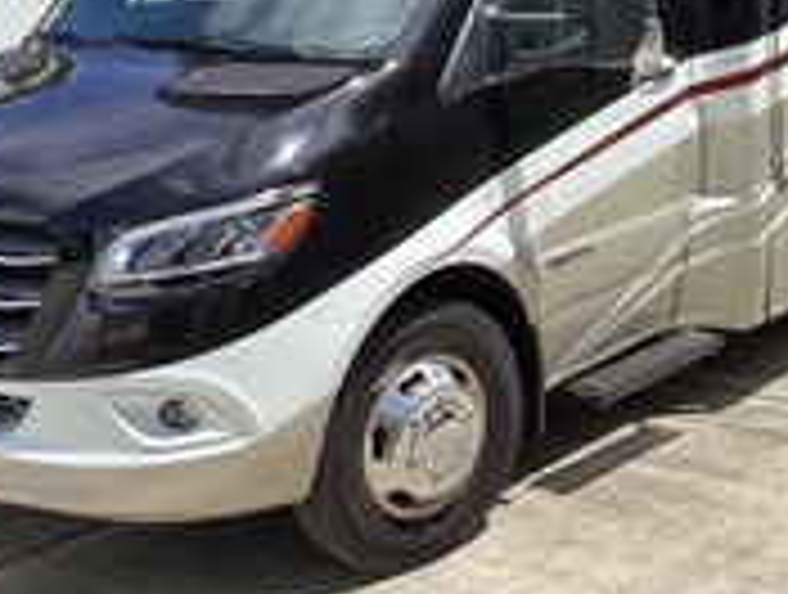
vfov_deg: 22.9
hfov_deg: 30.7
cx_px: 576
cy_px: 16
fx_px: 1414
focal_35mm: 62
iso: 25
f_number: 2.4
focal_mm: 3.3
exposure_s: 1/1597
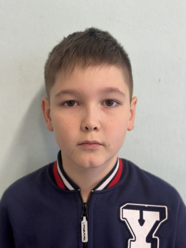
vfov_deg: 39.7
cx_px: 93
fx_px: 344
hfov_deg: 30.3
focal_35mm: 48
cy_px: 124
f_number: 1.78
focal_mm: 6.86
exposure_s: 1/60
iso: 160
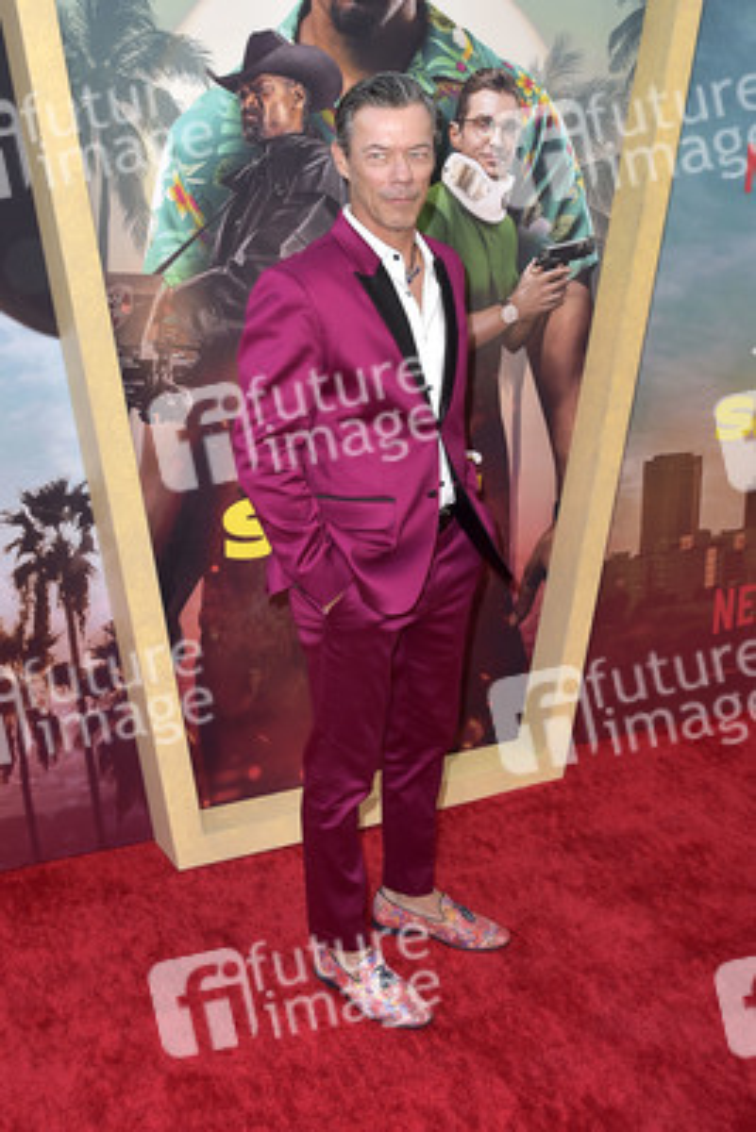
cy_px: 566
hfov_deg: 41.1
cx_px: 378
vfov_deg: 58.7
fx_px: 1007
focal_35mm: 32
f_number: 5.6
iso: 500
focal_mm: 32
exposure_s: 1/250
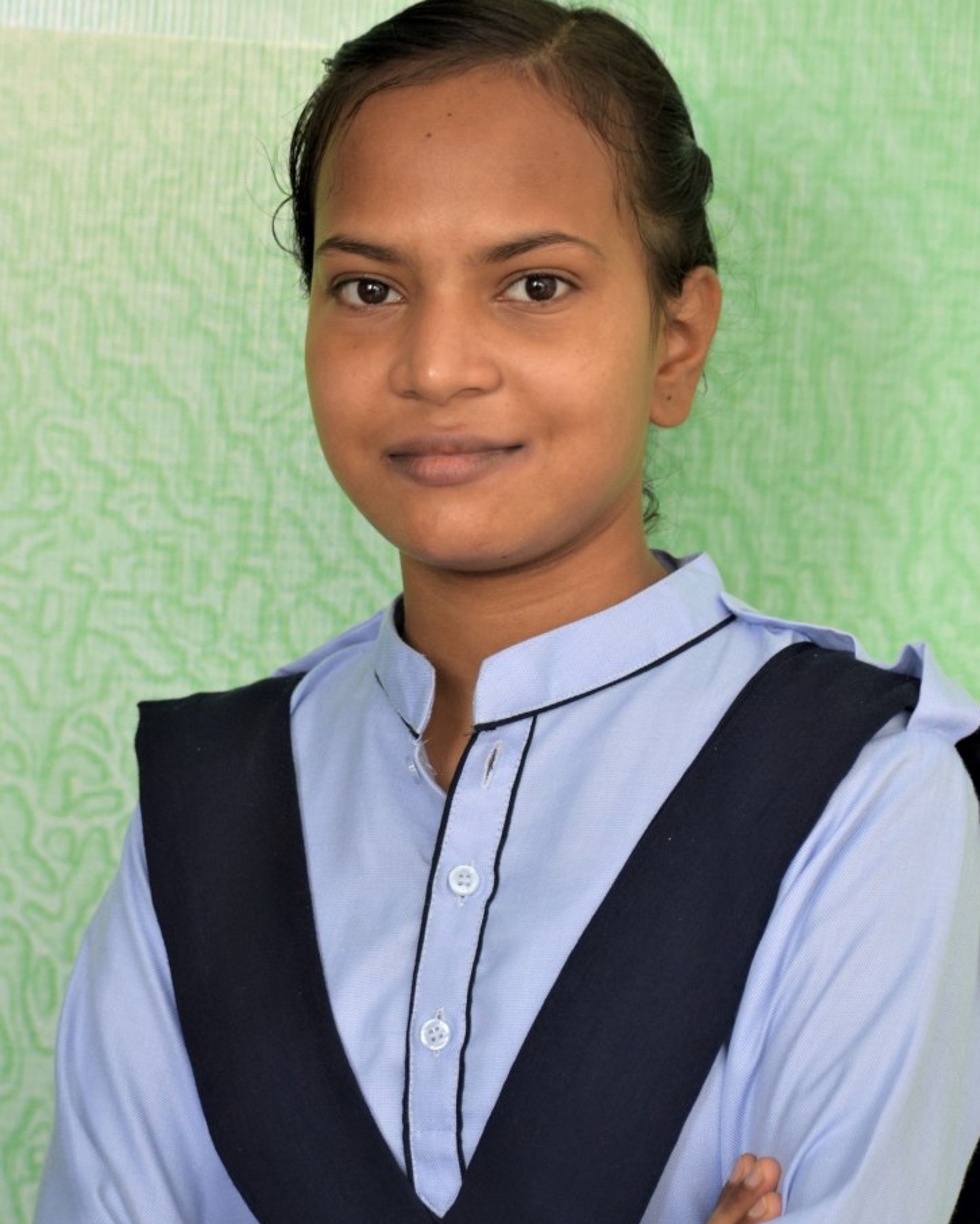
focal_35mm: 140
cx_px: 530
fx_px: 5060
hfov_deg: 11.1
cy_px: 748
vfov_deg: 13.8
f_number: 4.8
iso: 450
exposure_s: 1/60
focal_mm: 75
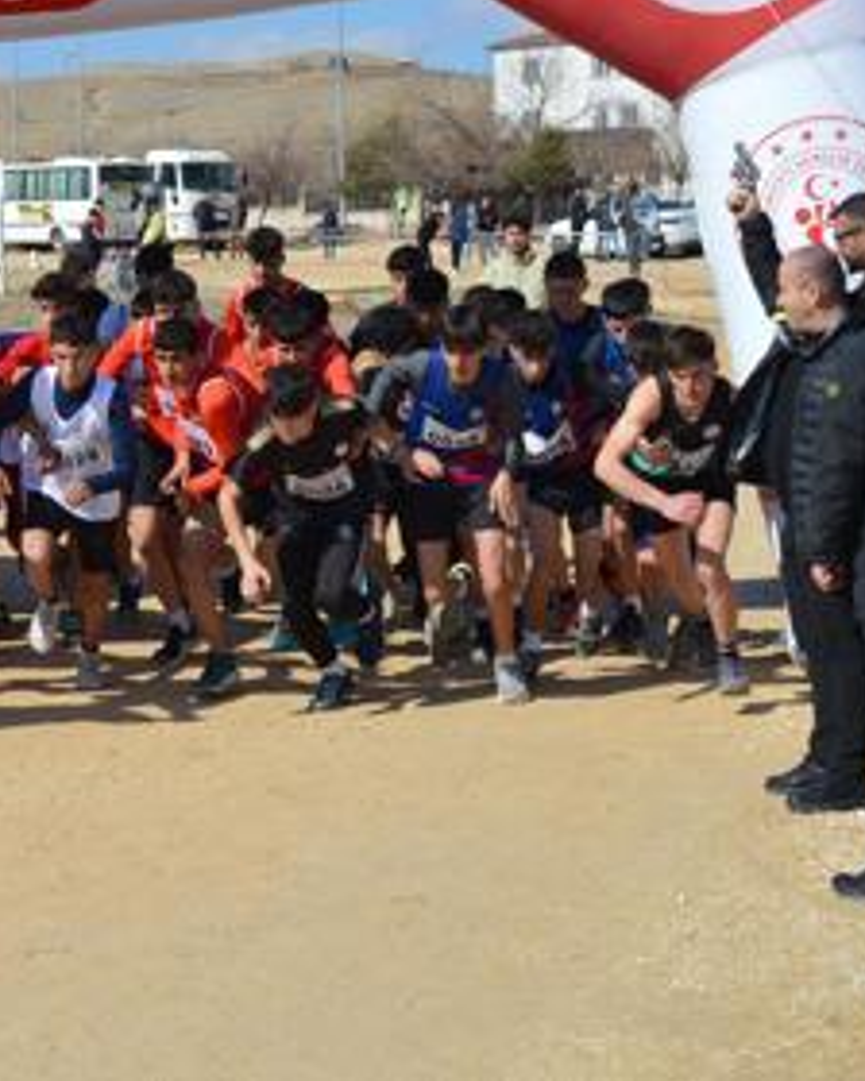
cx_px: -120
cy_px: 293
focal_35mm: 96
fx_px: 3073
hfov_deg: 15.5
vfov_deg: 19.8
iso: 100
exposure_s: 1/320
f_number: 9
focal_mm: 31
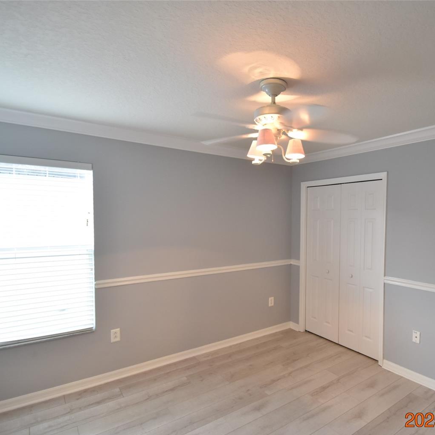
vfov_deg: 74.8
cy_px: 227
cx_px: 279
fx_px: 284
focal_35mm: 20
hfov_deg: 73.2
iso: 800
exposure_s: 1/45
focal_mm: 10
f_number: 3.5
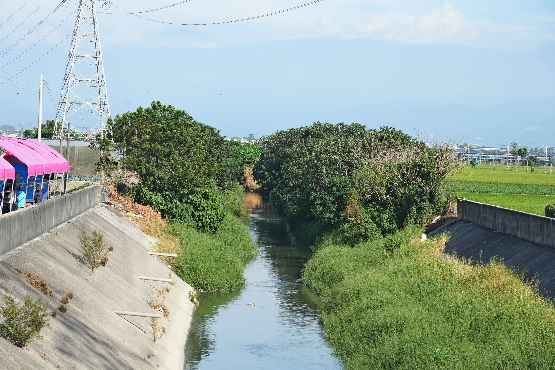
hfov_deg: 19.5
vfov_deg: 13.0
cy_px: 185
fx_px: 1619
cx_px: 278
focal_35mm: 105
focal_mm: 105
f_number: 6.3
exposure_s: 1/400
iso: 250
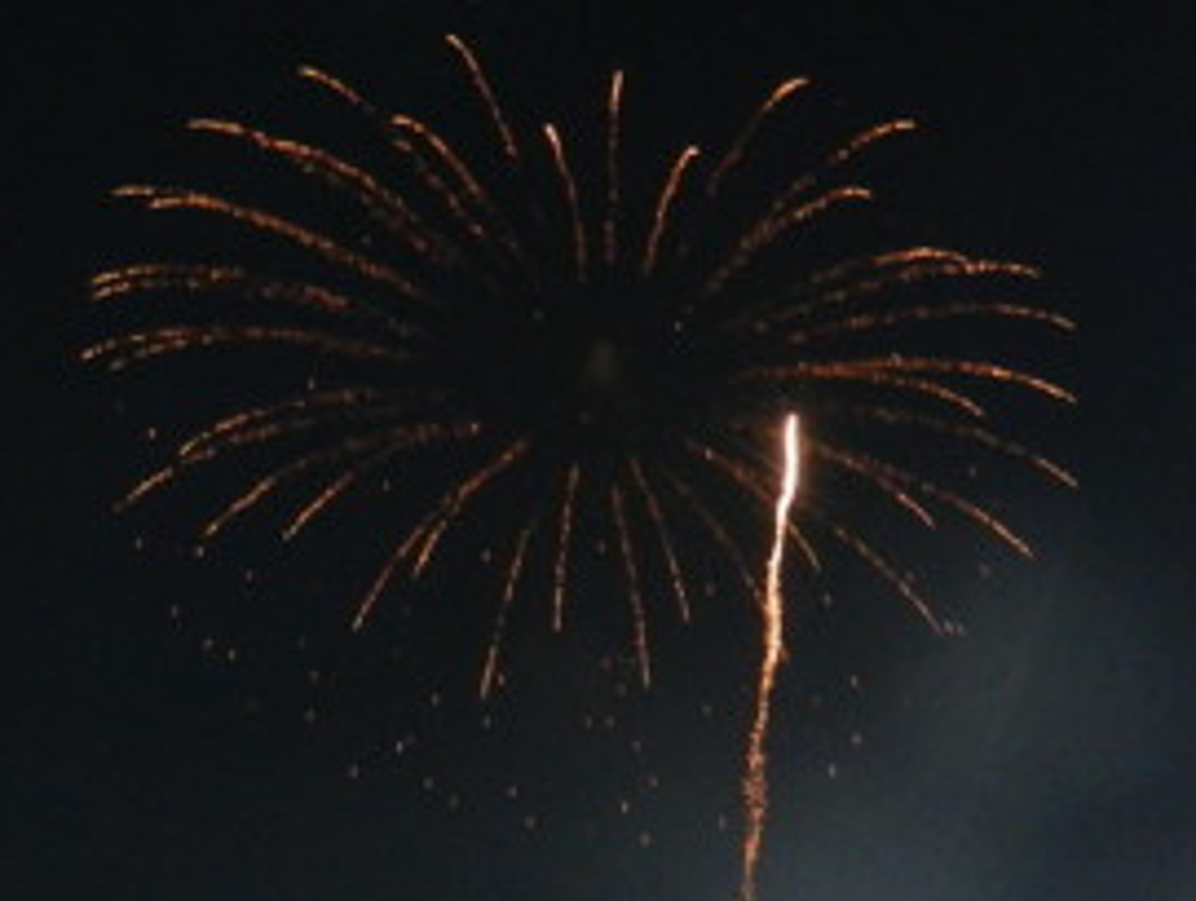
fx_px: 3875
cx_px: 587
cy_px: 548
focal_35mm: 112
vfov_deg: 13.2
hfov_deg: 17.5
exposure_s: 1/15
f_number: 4
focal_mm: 6.7
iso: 560
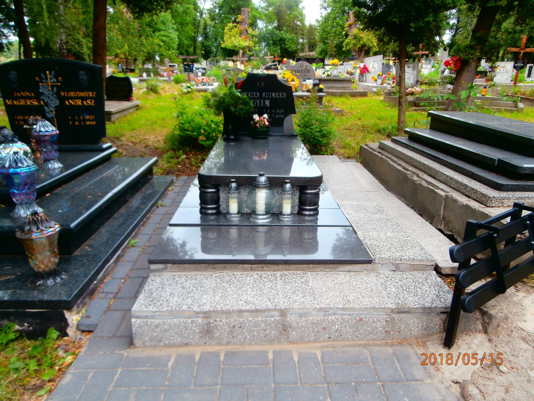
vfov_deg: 56.8
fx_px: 370
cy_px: 200
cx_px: 267
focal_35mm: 24
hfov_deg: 71.6
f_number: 3
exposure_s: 1/250
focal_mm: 4.2
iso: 100
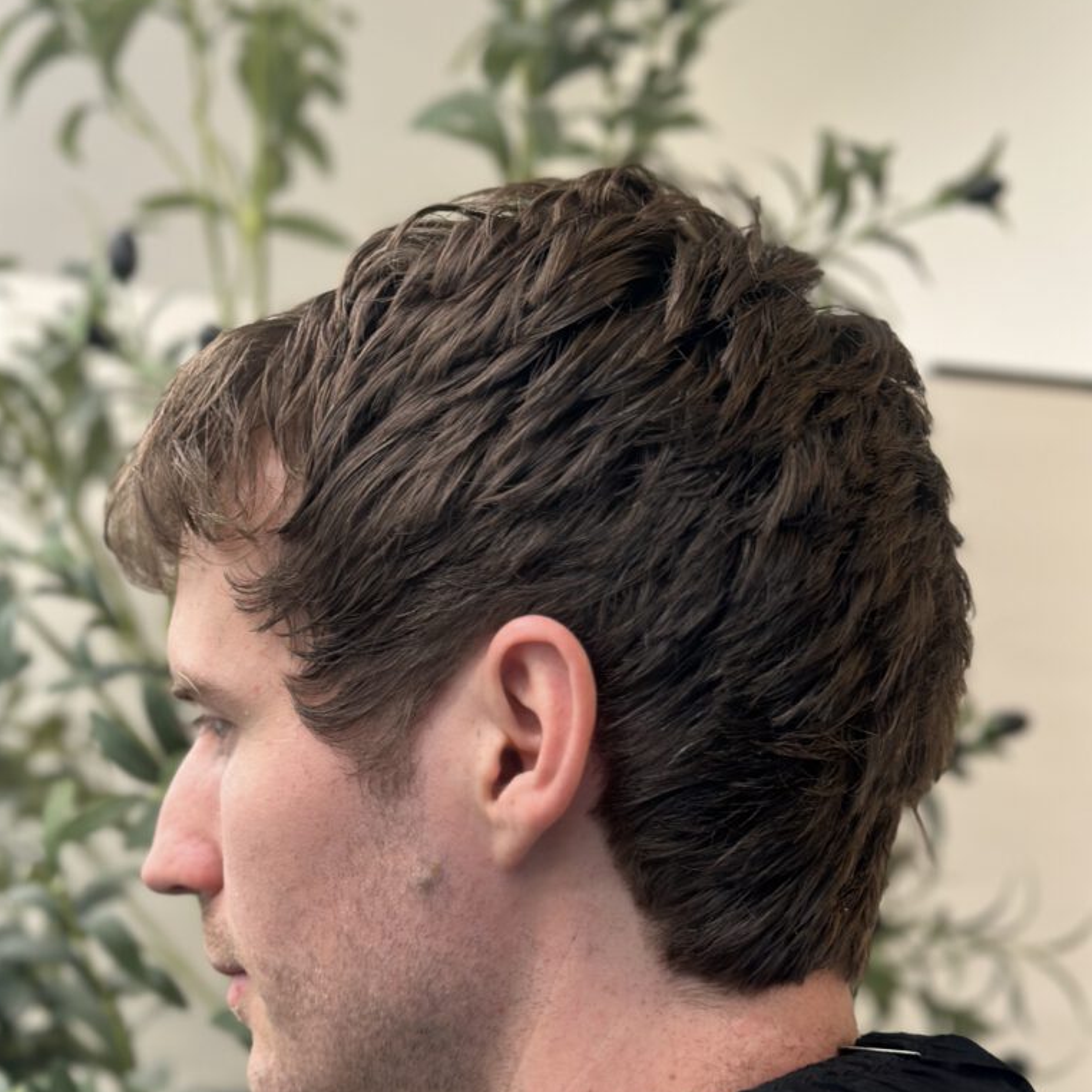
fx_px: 2034
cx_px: 543
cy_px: 602
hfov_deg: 30.0
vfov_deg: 30.0
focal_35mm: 57
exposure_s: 1/50
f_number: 1.78
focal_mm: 6.86
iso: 125
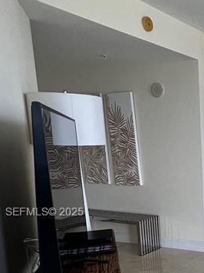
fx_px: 346
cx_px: 287
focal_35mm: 44
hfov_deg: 26.2
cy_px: 213
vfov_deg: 41.4
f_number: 1.8
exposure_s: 1/122
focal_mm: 1.57
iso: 64
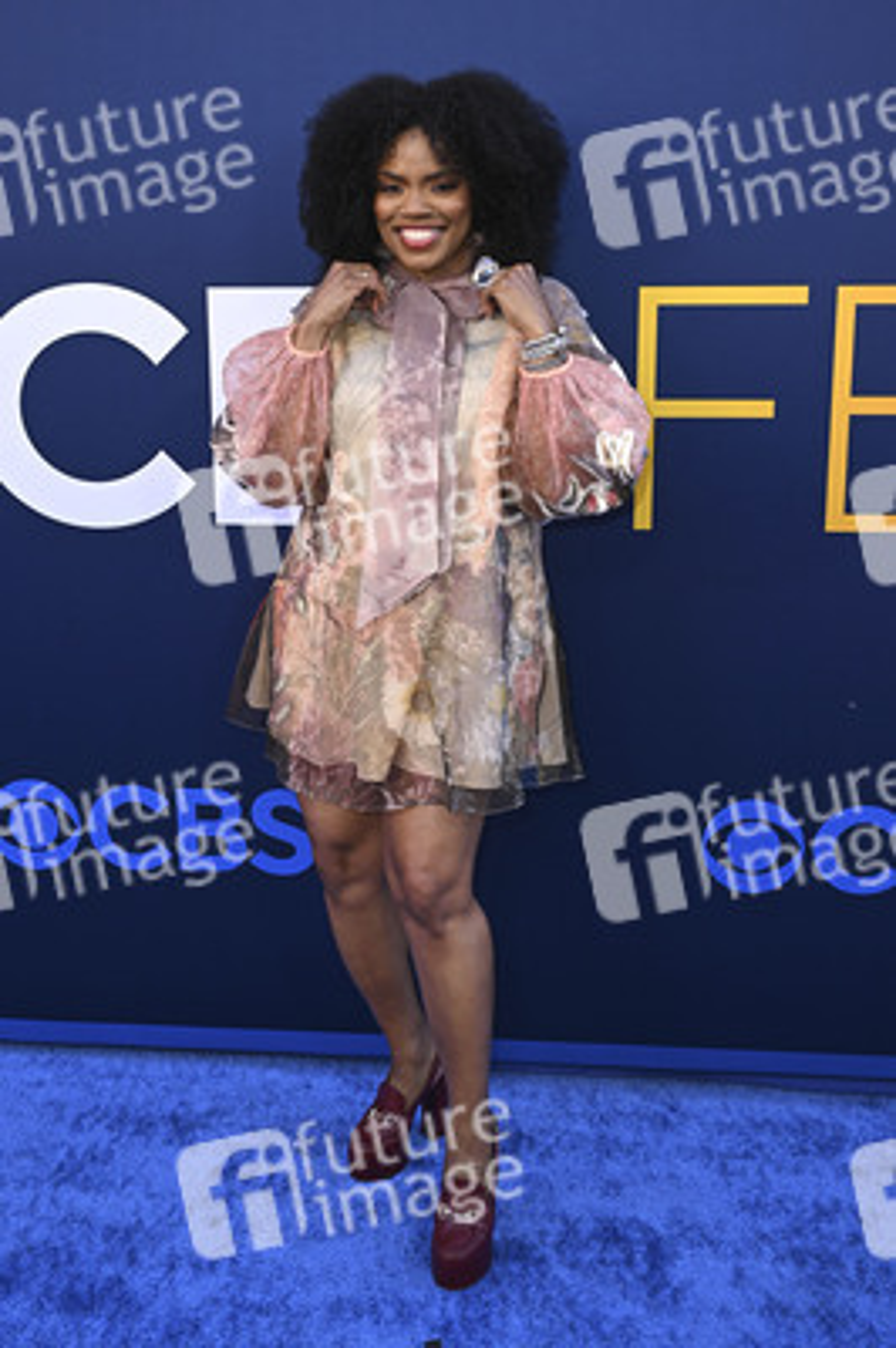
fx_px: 1346
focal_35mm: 36
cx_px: 448
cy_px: 674
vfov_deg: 53.2
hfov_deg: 36.8
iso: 500
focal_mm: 36
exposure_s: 1/200
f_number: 5.6
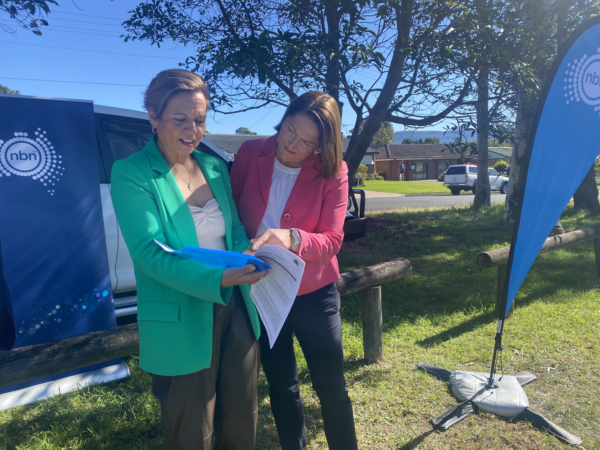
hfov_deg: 67.3
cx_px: 300
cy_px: 225
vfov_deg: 53.1
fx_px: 451
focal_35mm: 26
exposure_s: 1/1218
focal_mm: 4.25
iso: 32
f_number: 1.8
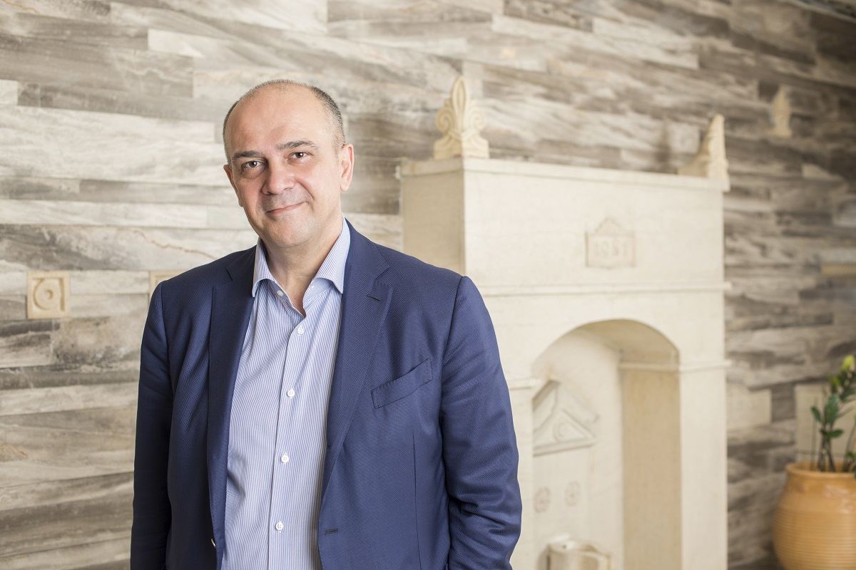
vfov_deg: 27.0
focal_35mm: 50
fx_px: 1189
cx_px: 428
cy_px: 285
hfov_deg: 39.6
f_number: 5
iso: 100
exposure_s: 1/100
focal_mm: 50
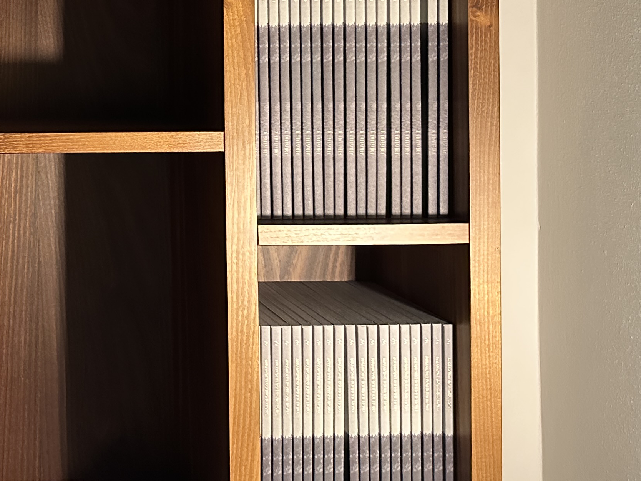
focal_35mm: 58
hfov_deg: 30.5
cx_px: -24
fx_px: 1074
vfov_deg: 24.5
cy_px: 50
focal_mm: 6.86
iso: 640
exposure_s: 1/33
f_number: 1.78
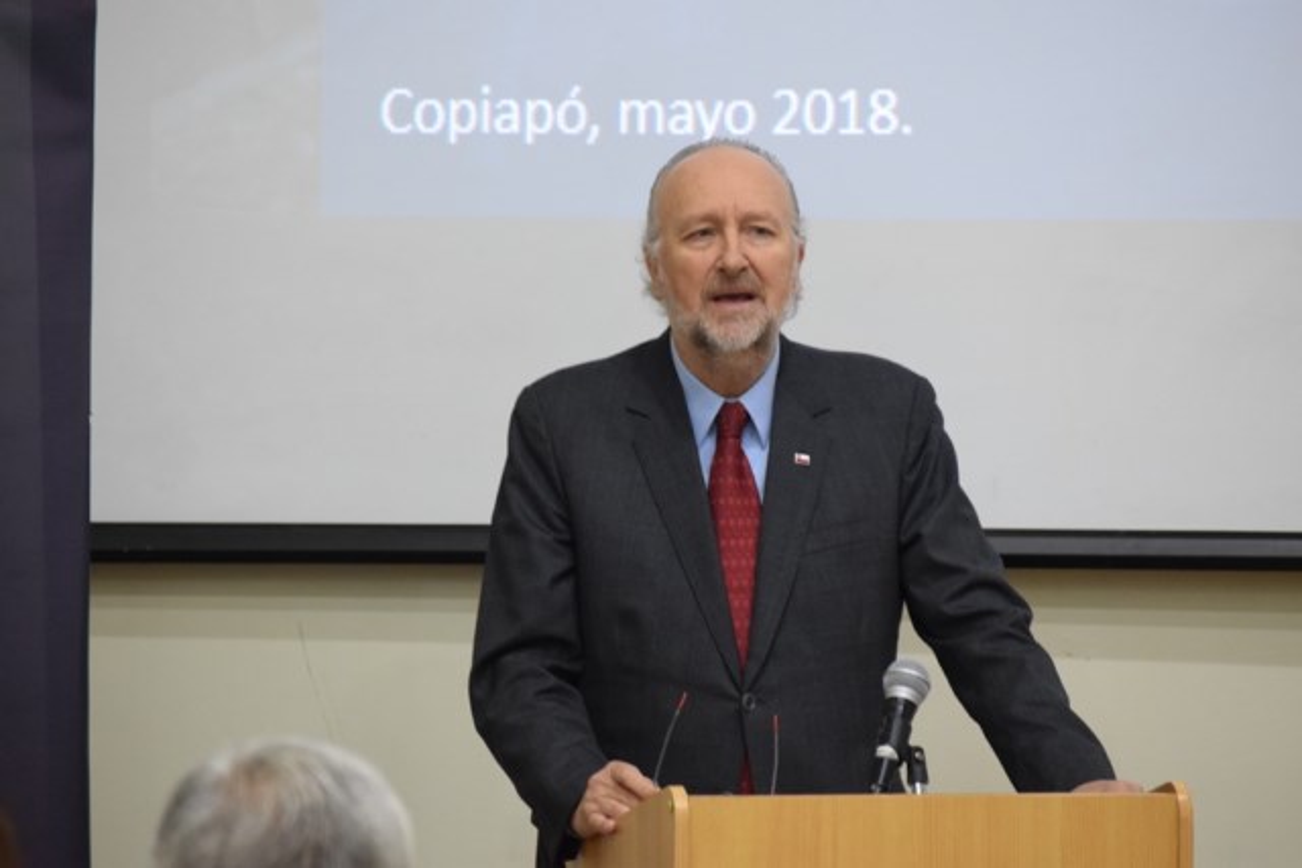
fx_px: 7325
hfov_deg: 10.2
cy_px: 434
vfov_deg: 6.8
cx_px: 651
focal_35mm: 202
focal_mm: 135
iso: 3200
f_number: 4.8
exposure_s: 1/50
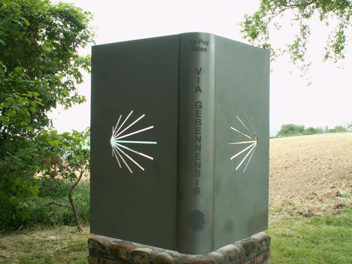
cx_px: 176
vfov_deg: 32.2
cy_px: 132
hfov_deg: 42.1
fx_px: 458
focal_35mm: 45
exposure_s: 1/50
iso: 50
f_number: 4
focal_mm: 7.5
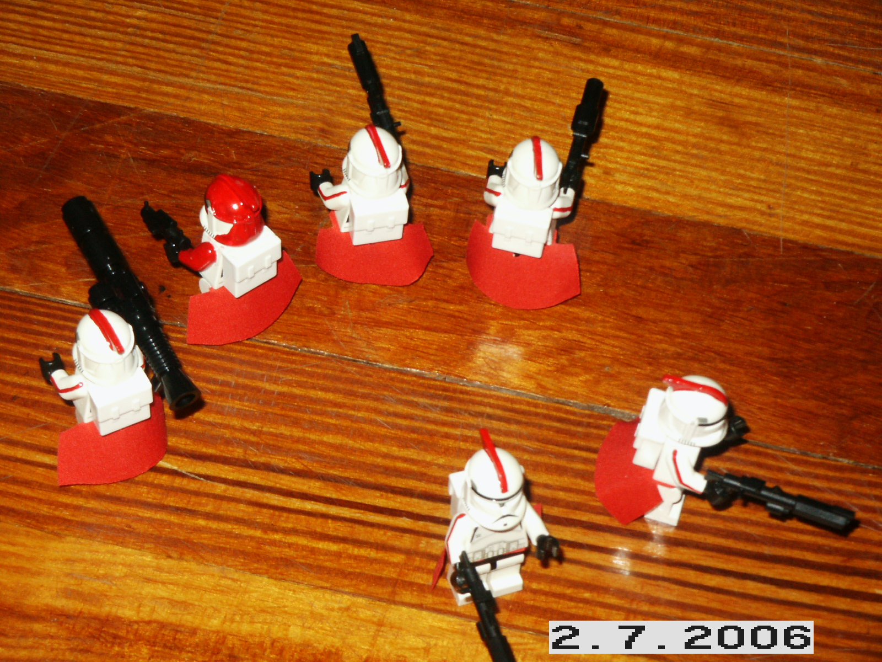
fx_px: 2446
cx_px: 441
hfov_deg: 20.4
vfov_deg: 15.4
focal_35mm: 96
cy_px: 331
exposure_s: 1/90
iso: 200
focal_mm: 19.19
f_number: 8
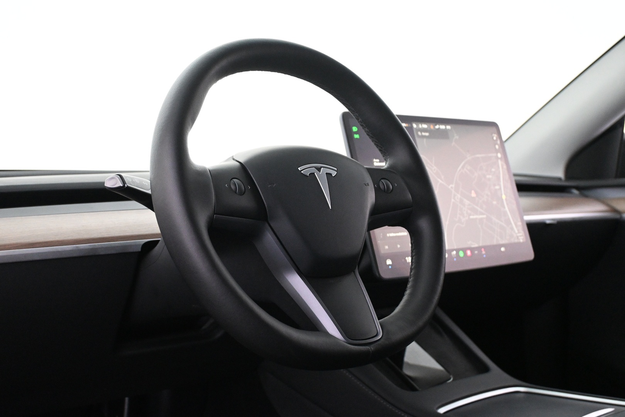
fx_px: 781
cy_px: 208
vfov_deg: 29.9
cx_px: 312
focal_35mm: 45
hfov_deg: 43.6
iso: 4000
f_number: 4.8
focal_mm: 30
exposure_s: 1/50
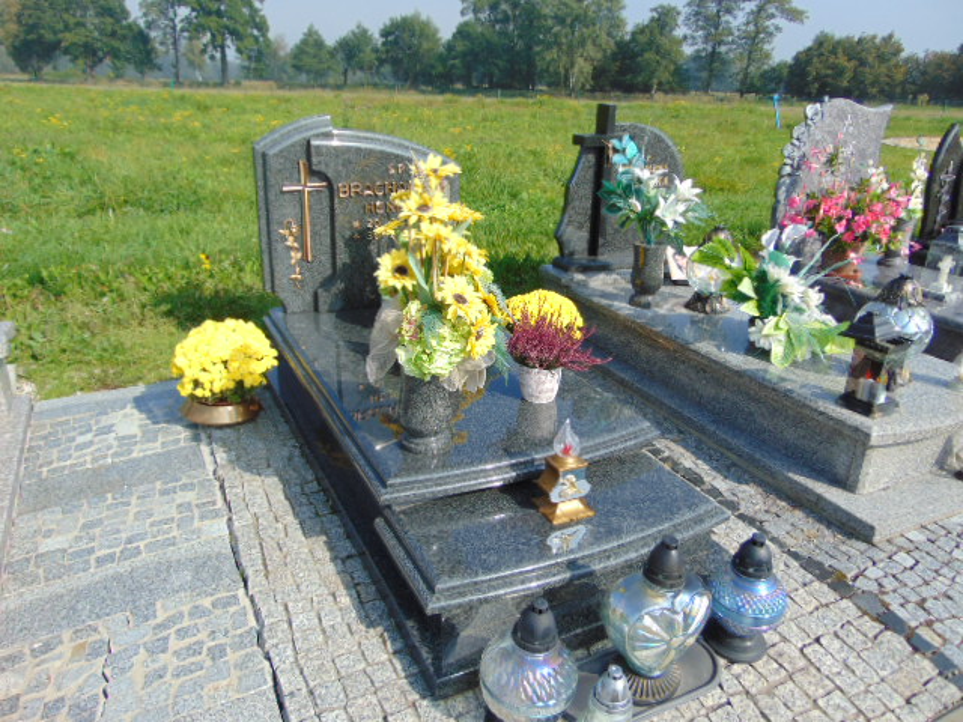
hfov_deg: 69.4
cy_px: 361
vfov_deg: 54.9
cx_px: 482
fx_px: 695
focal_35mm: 25
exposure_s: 1/1000
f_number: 3
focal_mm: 4.5
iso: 80
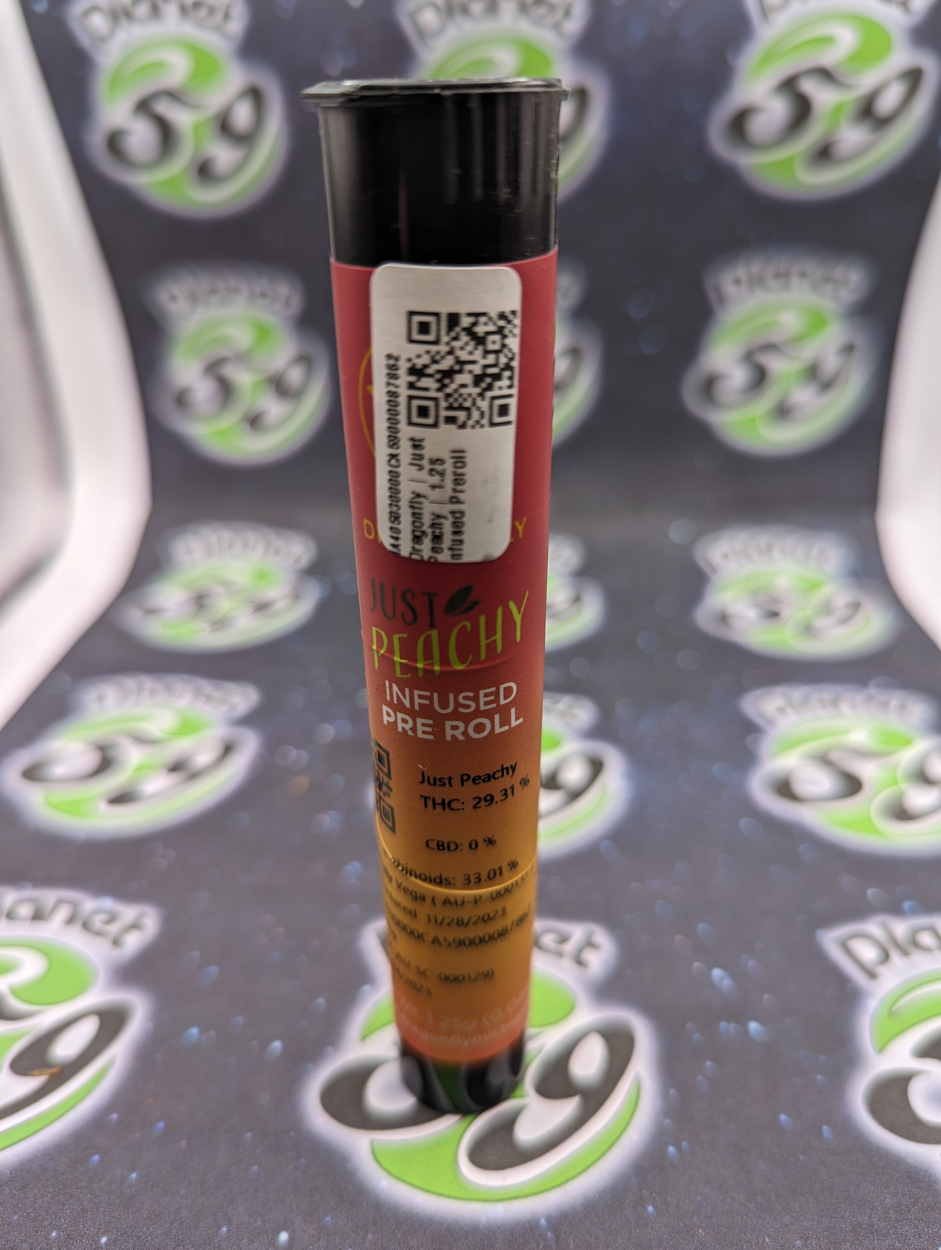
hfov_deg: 56.9
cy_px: 625
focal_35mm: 24
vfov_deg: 71.5
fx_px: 868
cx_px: 470
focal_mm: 6.81
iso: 24
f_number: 1.85
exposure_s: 1/37.6
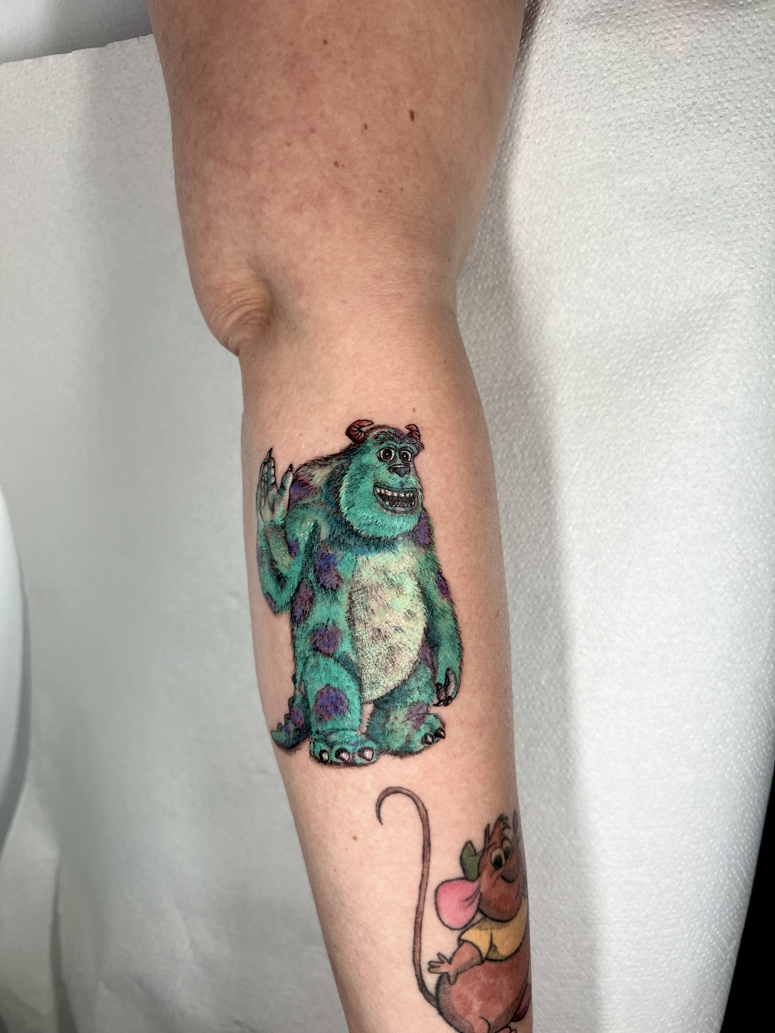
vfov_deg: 67.3
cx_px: 388
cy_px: 516
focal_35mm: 26
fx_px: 776
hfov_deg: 53.1
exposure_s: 1/121
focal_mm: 5.7
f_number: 1.5
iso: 80
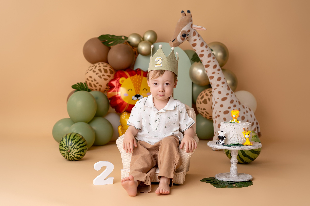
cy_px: 103
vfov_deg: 24.6
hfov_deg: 36.2
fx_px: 474
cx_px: 155
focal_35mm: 55
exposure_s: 1/160
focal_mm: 55
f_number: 2.8
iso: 100
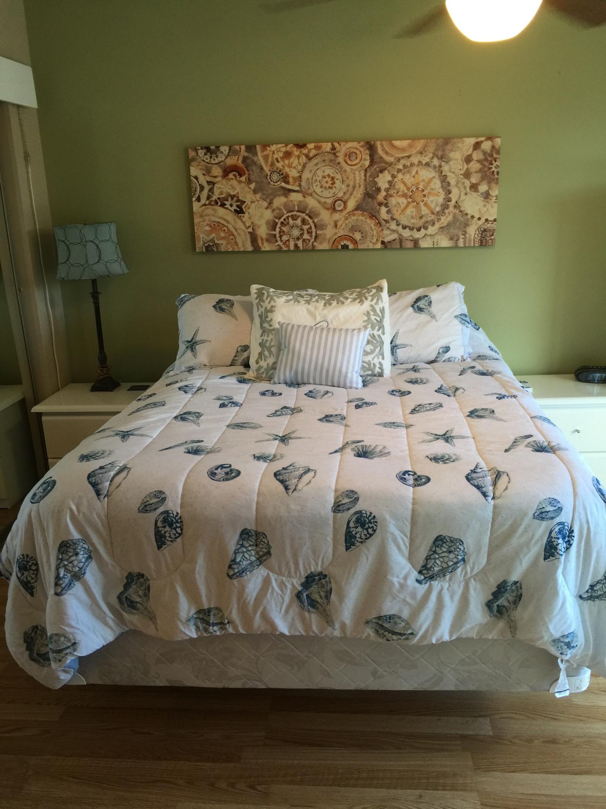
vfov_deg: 61.7
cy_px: 404
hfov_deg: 48.2
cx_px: 303
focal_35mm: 29
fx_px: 677
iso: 50
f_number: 2.2
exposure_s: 1/15
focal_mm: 4.15
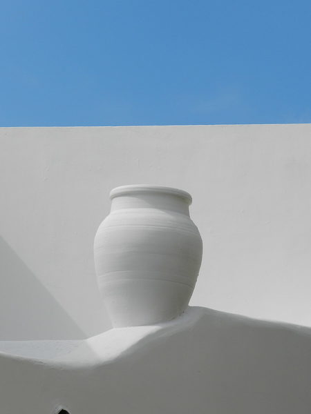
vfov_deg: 17.1
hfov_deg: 12.9
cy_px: 207
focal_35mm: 115
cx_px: 156
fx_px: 1378
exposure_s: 1/1250
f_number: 5
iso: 160
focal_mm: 20.5
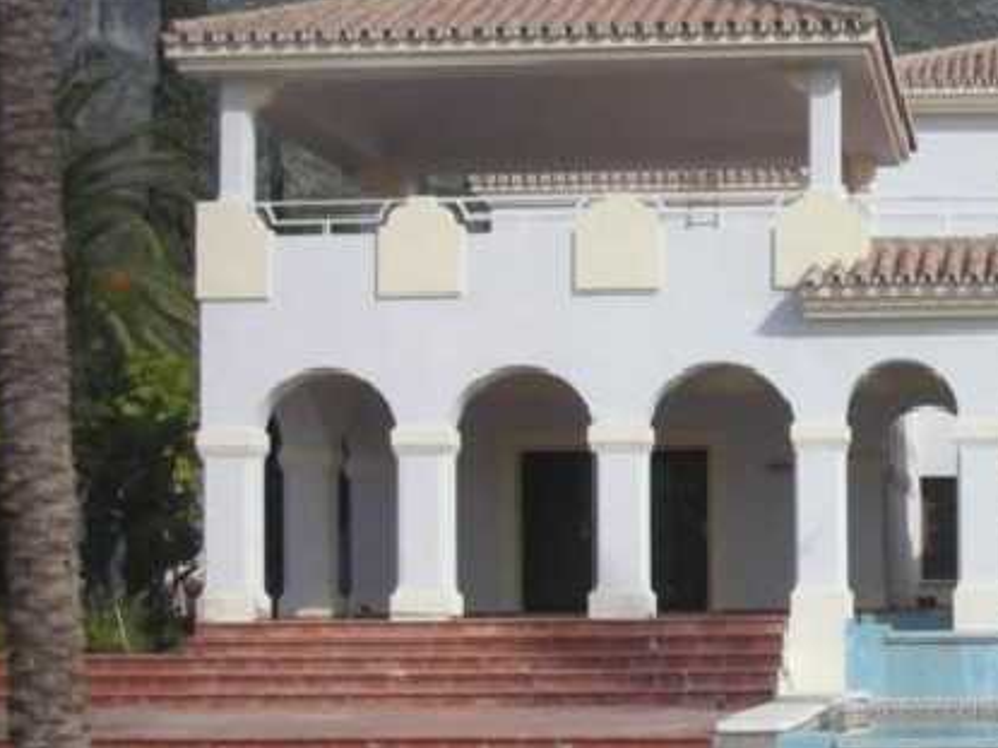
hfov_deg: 22.8
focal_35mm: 81
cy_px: 541
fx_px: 2335
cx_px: 1092
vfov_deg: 18.1
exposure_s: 1/94.8
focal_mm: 5.8
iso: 50
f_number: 8.5
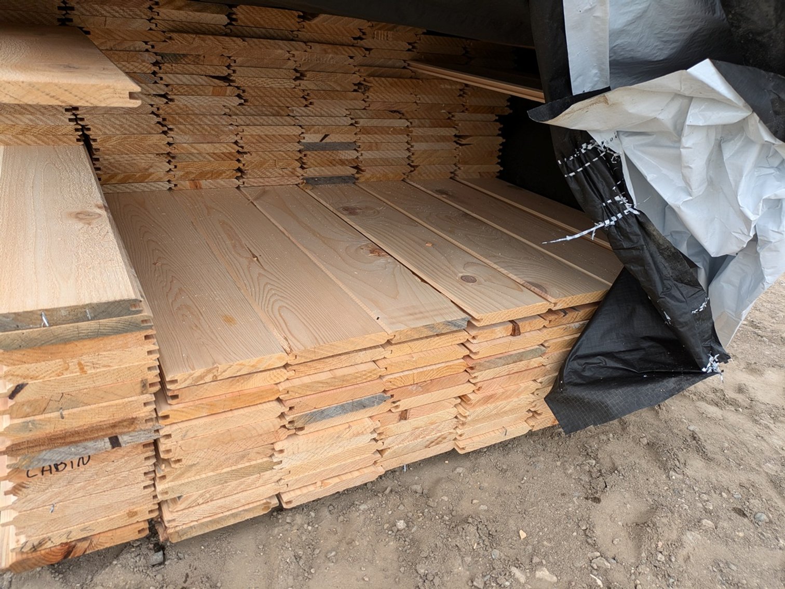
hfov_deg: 69.4
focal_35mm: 25
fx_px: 567
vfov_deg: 54.9
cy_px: 294
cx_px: 392
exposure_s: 1/474
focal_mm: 5.43
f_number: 1.89
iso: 44
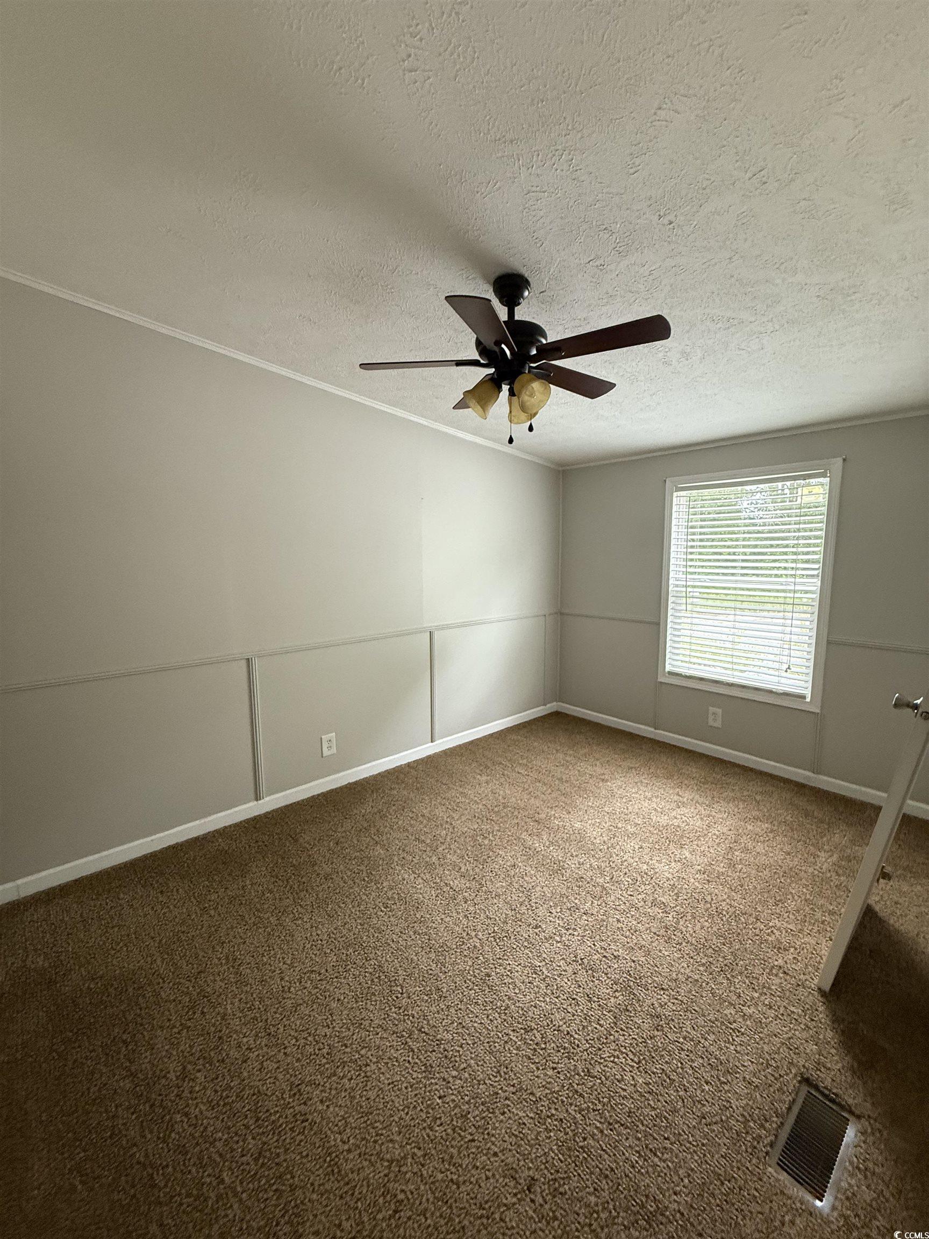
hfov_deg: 85.7
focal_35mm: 14
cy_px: 620
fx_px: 501
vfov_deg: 102.1
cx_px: 464
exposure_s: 1/60
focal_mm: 2.22
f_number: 2.2
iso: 400
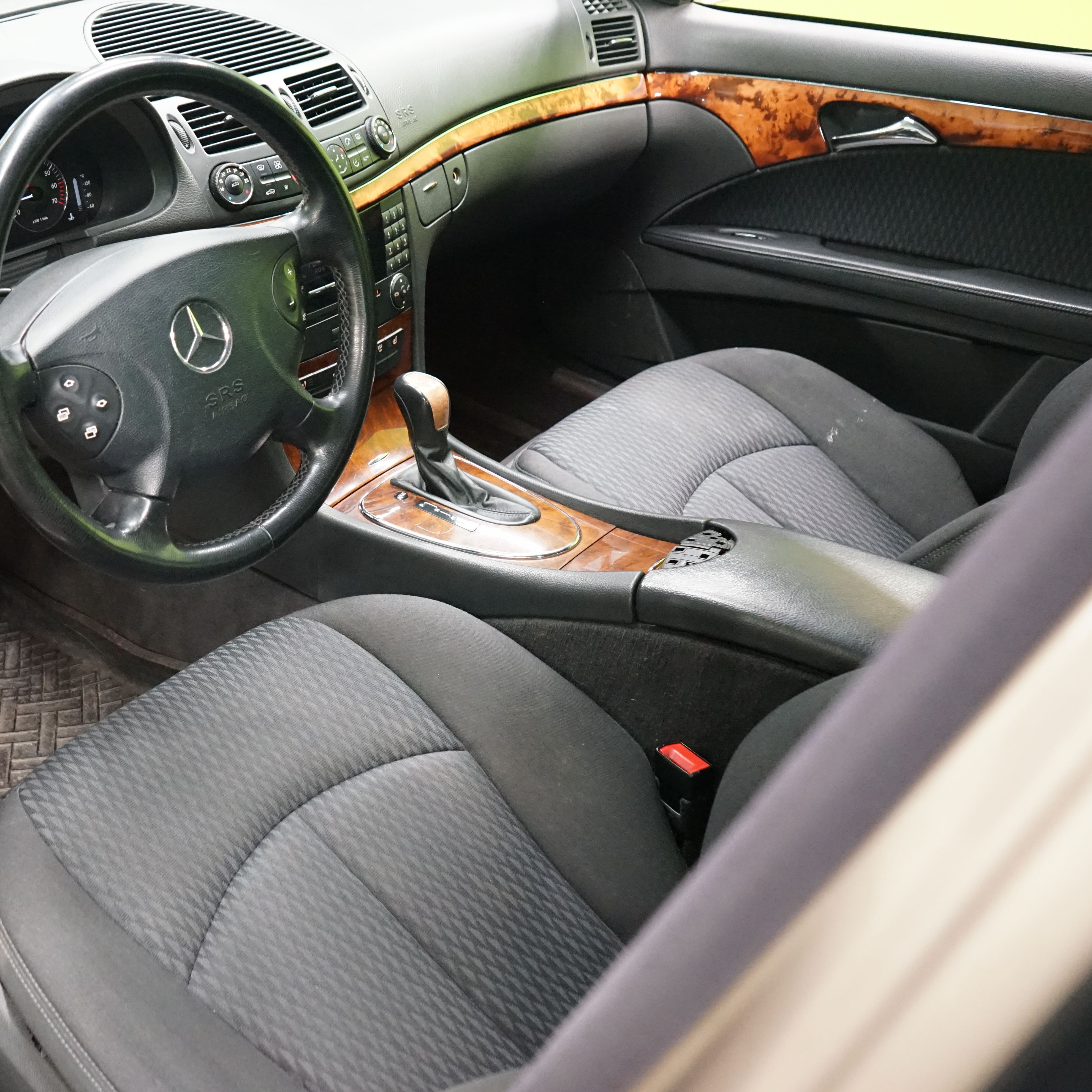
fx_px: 1285
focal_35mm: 36
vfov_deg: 46.0
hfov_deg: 44.6
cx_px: 278
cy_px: 543
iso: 6400
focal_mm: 28
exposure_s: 1/50
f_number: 5.6
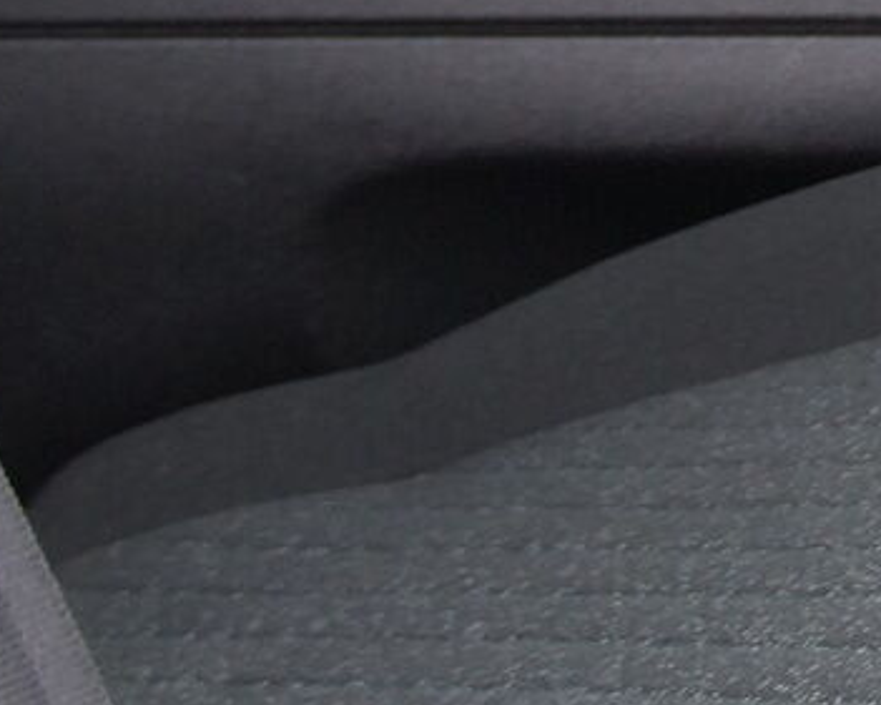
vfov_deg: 5.6
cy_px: -840
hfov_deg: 6.7
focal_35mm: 270
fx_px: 7031
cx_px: 2372
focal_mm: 35
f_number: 4.5
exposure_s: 1/60
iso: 500
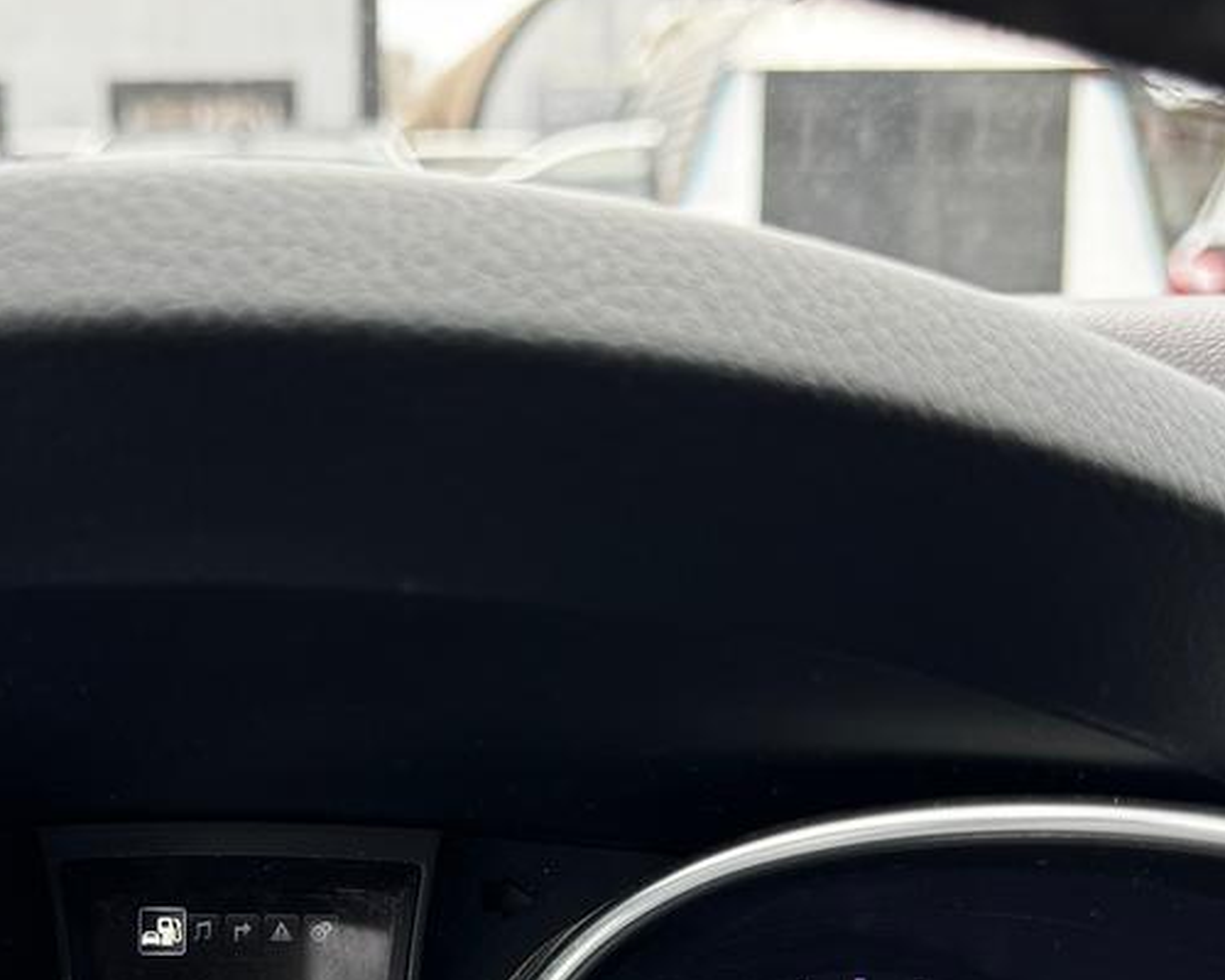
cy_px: 956
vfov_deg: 24.4
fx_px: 2175
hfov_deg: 31.1
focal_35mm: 60
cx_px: 365
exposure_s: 1/122
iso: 100
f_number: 1.78
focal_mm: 6.76
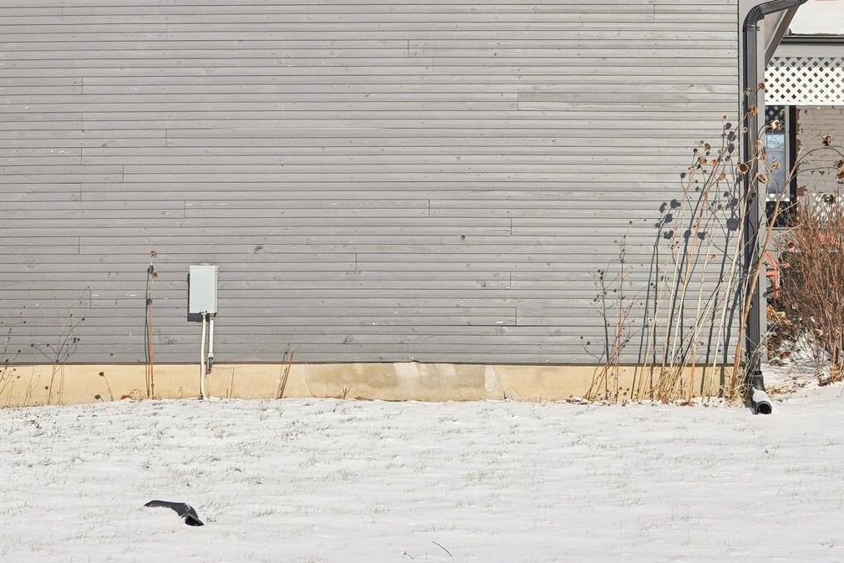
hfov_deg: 22.1
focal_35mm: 92
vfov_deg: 14.7
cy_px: 48
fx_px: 2157
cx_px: 555
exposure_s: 1/800
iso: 100
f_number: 8
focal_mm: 31
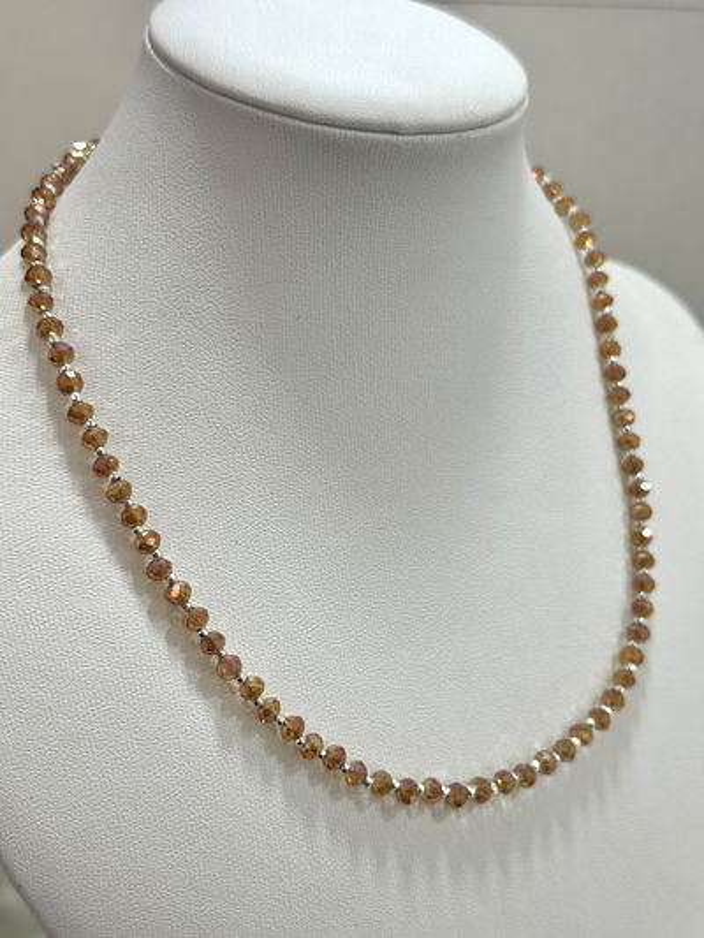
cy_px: 469
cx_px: 352
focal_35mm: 48
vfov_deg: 39.6
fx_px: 1301
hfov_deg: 30.3
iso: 50
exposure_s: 1/50
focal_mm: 6.76
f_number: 1.78
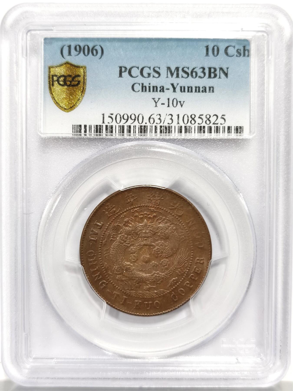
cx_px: 146
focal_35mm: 54
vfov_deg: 35.5
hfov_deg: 27.0
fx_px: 609
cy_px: 196
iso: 200
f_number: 16
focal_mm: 5.56
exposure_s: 1/100
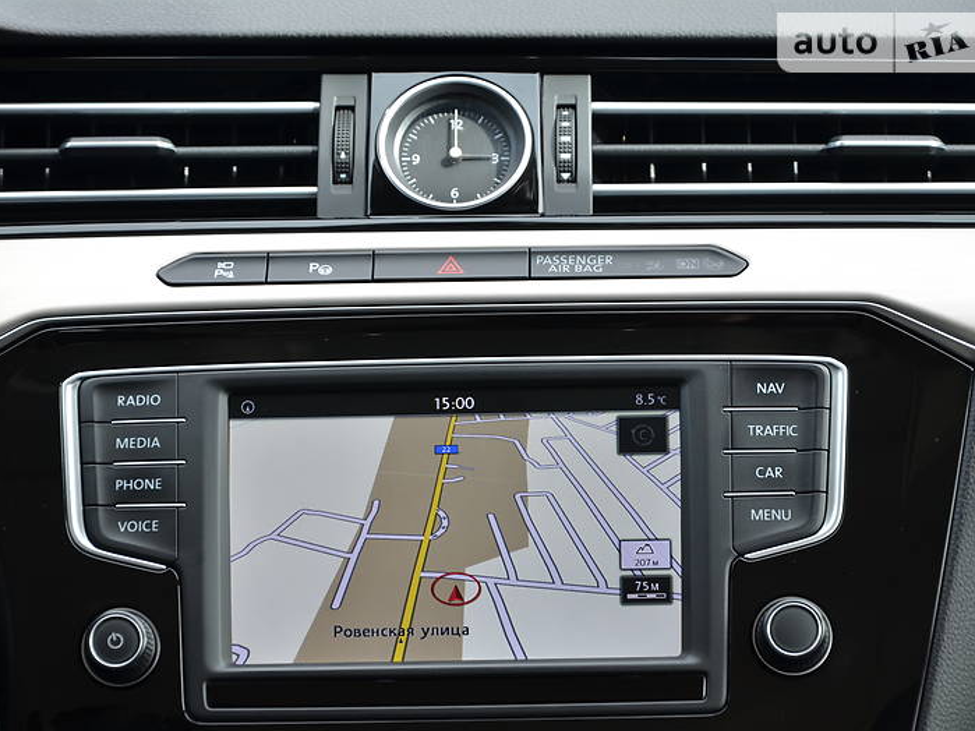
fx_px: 3479
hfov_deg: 15.9
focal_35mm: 124
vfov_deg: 12.0
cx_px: 441
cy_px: 366
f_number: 5.6
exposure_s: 1/125
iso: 280
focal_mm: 75
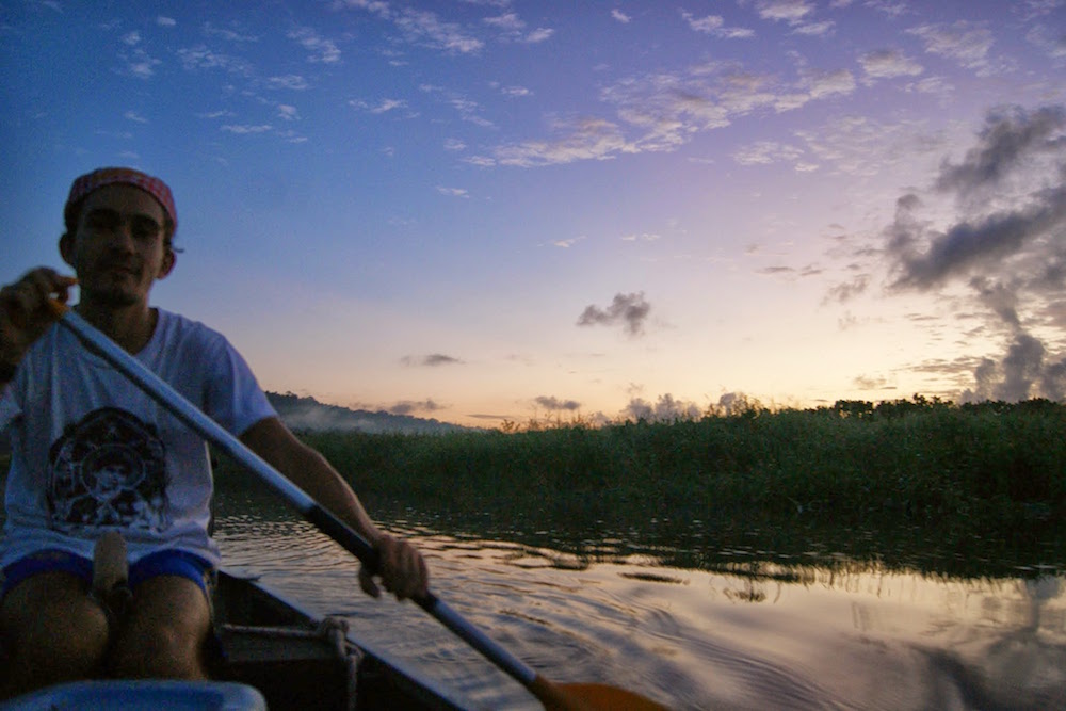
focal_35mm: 27
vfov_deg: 47.9
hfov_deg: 67.4
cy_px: 356
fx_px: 800
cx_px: 533
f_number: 3.5
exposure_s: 1/15
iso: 400
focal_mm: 18
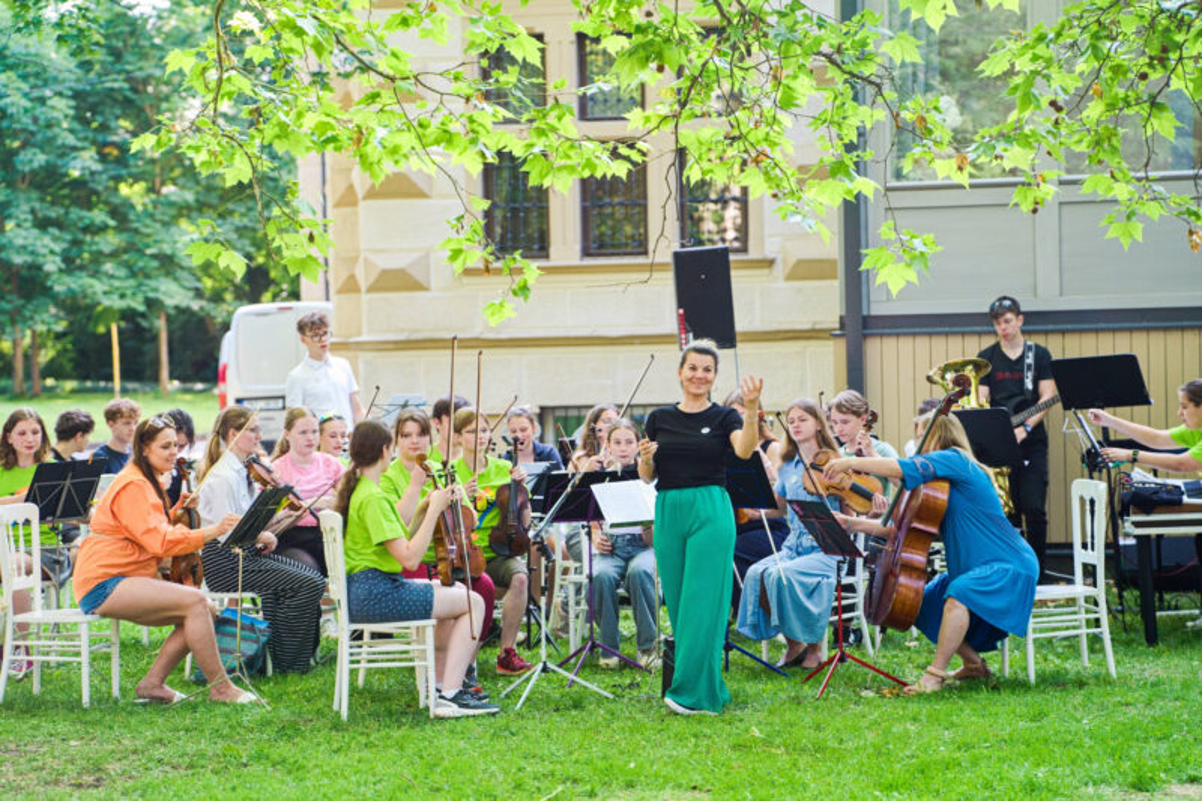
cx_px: 601
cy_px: 400
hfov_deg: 24.8
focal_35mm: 82
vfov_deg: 16.6
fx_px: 2737
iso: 2000
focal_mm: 82
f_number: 2.8
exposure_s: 1/800
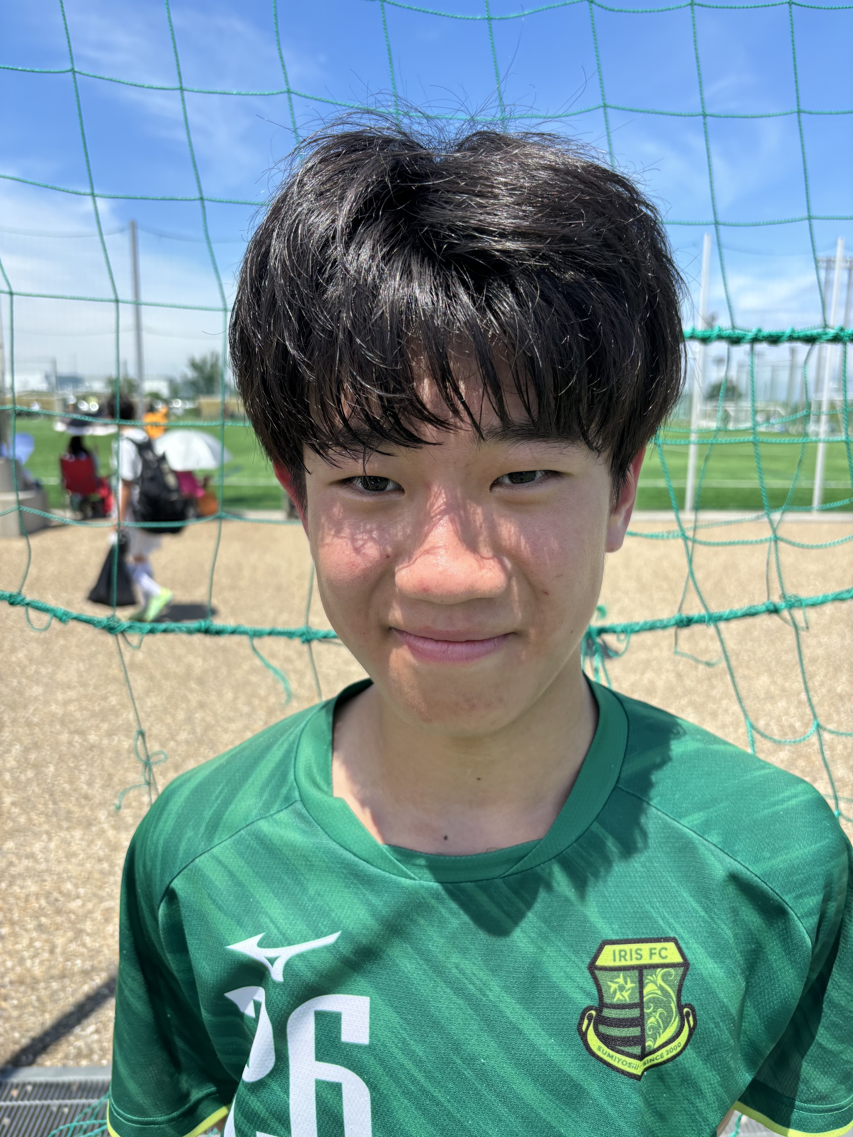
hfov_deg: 53.1
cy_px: 568
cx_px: 426
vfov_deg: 67.3
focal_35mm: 26
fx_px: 854
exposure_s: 1/1458
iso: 50
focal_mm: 5.96
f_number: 1.6
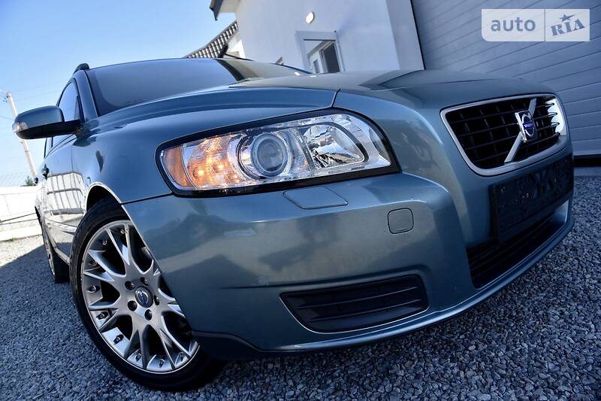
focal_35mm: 24
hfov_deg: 73.8
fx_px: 401
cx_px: 300
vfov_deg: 53.1
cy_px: 200
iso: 360
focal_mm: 24
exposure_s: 1/250
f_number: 8
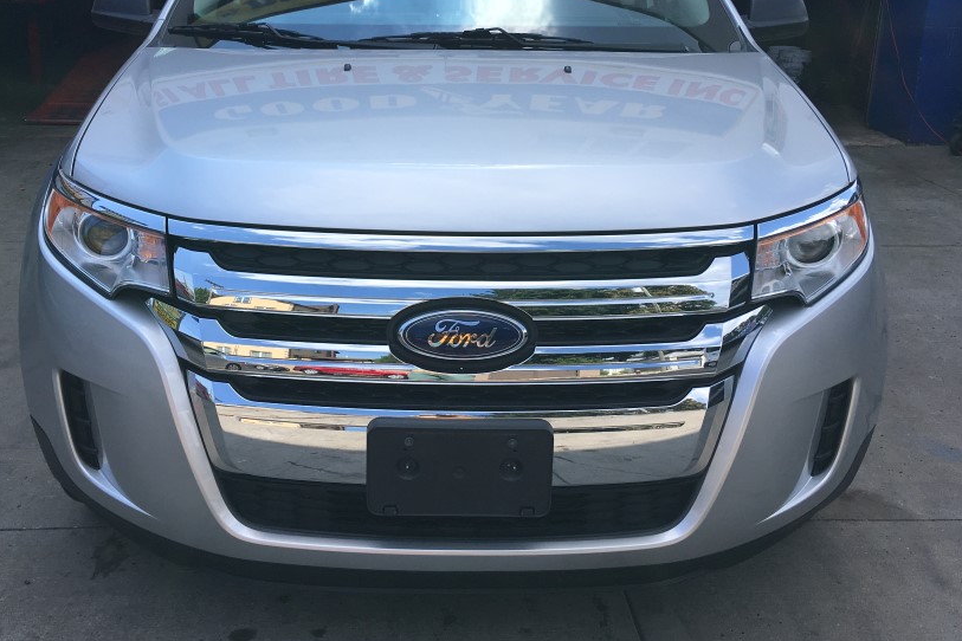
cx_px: 433
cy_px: 216
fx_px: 1015
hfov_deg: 50.6
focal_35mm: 38
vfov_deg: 34.7
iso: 25
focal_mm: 4.15
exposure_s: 1/1068
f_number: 2.2
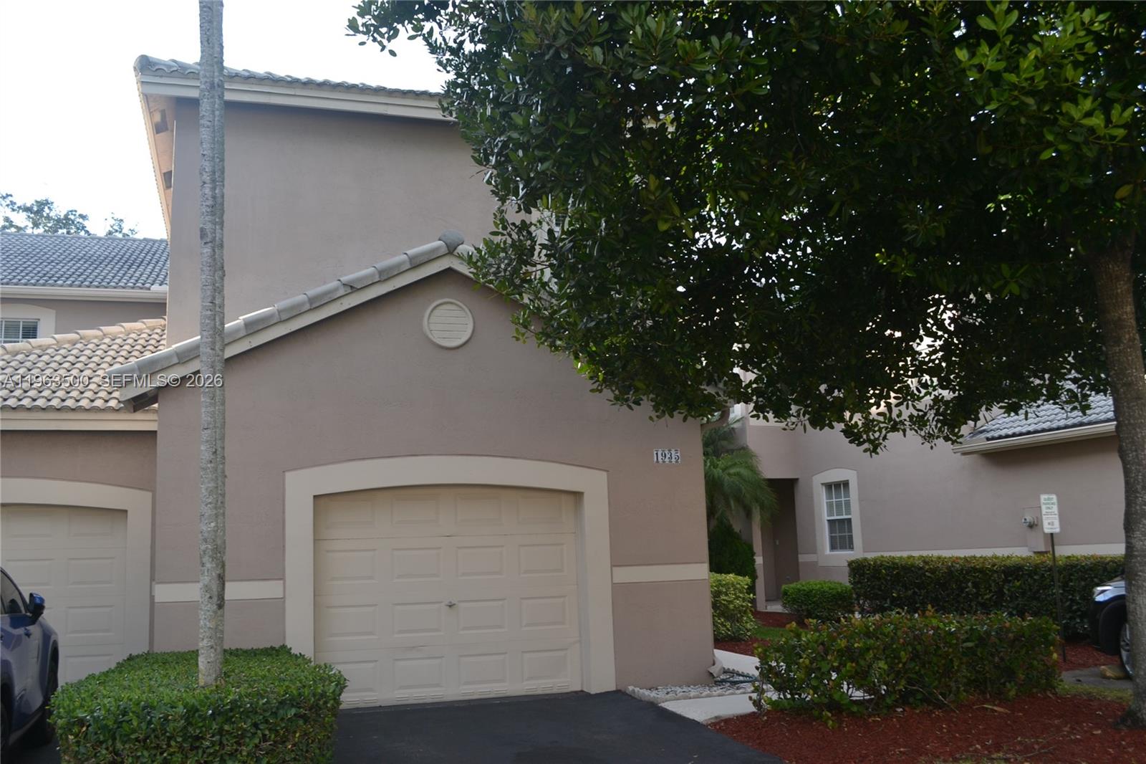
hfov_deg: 57.2
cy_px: 382
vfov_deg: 40.0
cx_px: 573
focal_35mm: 33
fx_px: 1050
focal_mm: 22
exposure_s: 1/125
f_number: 5.6
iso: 160
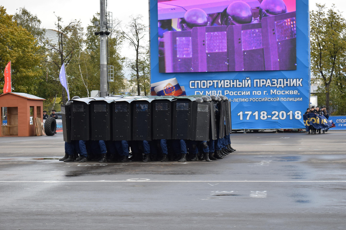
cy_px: 115
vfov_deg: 16.6
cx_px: 173
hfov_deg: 24.6
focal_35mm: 82
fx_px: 793
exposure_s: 1/1000
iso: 560
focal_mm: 55
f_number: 5.6
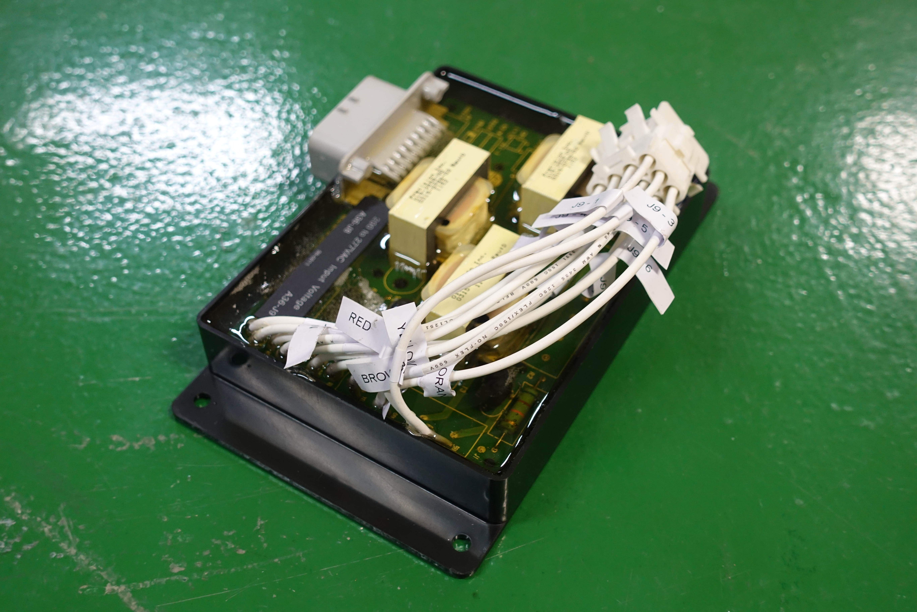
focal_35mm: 43
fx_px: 1095
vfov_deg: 31.2
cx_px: 458
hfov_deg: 45.4
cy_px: 306
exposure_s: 1/20
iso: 800
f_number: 2.8
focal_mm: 15.94
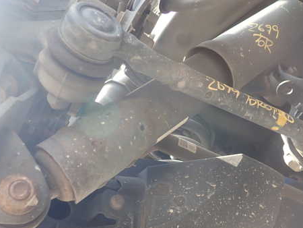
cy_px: 136
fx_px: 350
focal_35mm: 40
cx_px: 149
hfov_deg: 46.8
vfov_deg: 35.9
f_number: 2.3
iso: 100
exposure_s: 1/60
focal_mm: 5.5
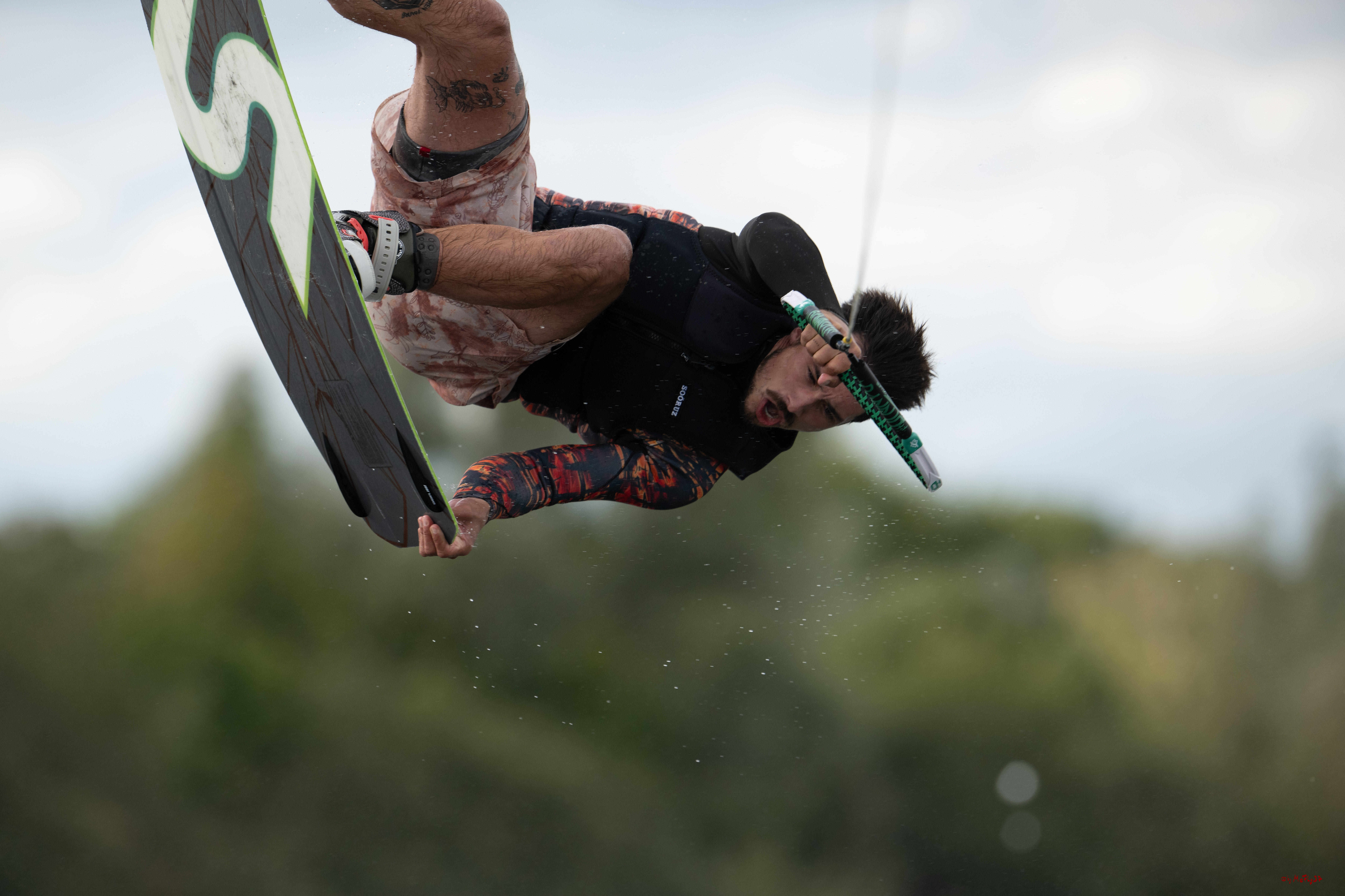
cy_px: 448
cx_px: 672
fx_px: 14943
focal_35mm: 400
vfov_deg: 3.4
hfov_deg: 5.2
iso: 400
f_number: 4.5
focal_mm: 400
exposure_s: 1/2000
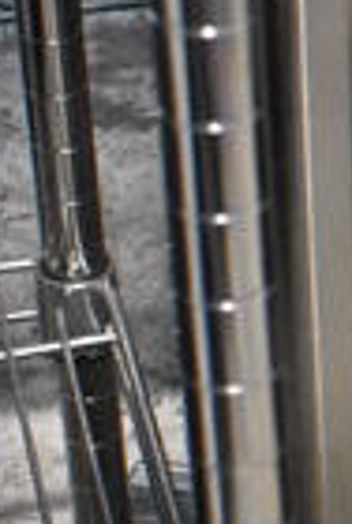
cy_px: 245
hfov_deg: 7.0
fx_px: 2568
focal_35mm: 176
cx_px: 1060
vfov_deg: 11.7
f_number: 3.5
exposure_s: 1/125
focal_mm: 18
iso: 4500
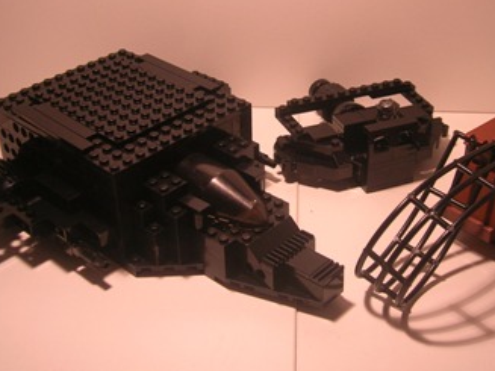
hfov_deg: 36.7
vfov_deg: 27.8
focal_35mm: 52
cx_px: 295
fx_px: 743
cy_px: 120
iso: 50
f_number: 2.9
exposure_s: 1/22.2
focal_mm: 5.7
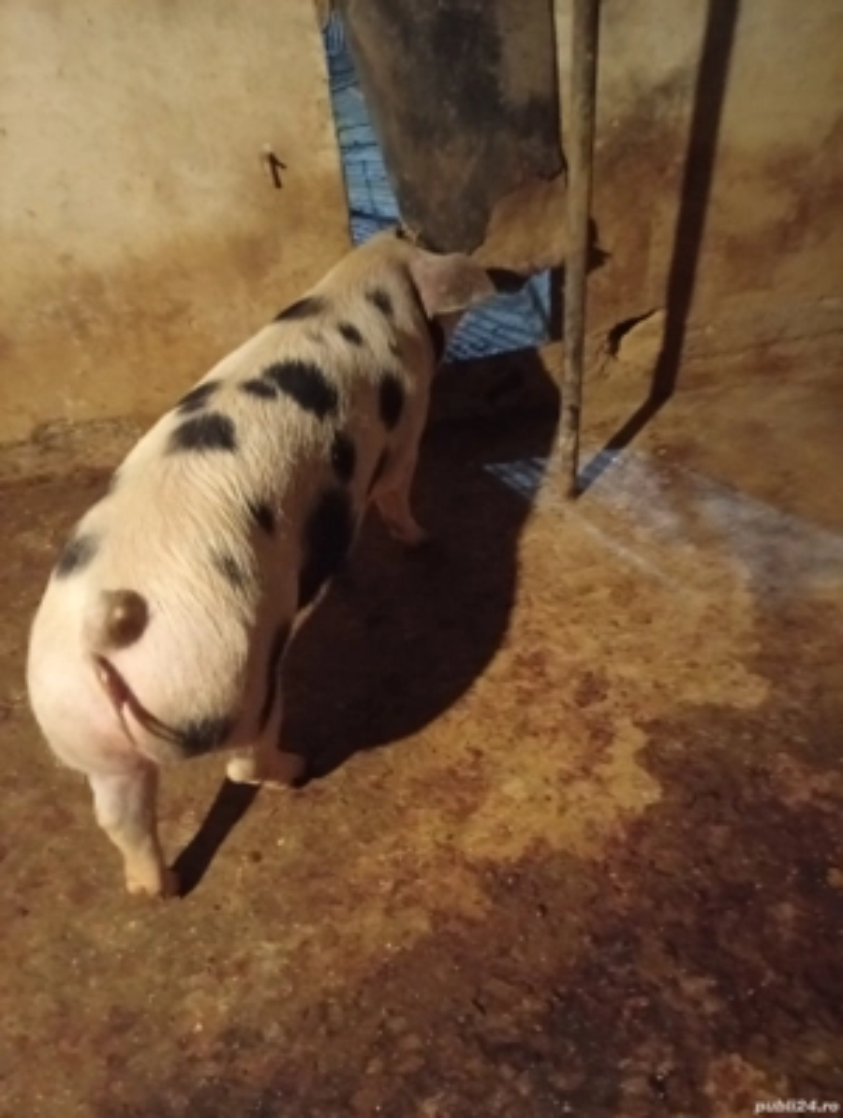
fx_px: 874
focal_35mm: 27
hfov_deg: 51.5
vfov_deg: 65.2
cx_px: 422
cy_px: 559
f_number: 1.8
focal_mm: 3.84
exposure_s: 1/16.7
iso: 2765
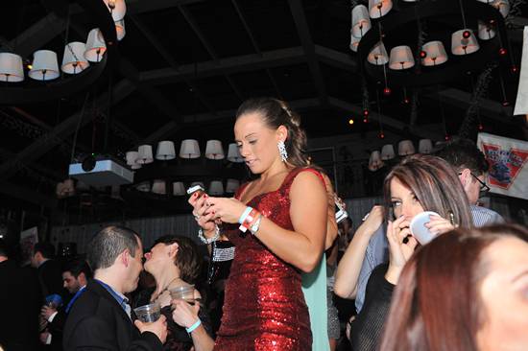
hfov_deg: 58.7
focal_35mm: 32
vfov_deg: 41.1
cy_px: 176
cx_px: 264
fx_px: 469
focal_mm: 32
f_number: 5
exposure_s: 1/100
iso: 1250
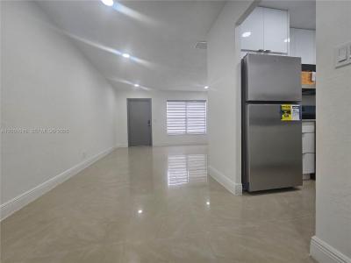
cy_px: 132
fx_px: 132
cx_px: 176
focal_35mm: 13
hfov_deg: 106.2
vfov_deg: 89.9
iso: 125
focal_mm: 2.2
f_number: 2.2
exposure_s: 1/77.4
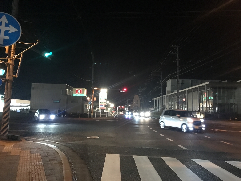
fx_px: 195
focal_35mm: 28
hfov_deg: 63.4
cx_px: 120
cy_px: 90
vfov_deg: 49.7
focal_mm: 3.99
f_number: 1.8
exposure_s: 1/4
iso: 80
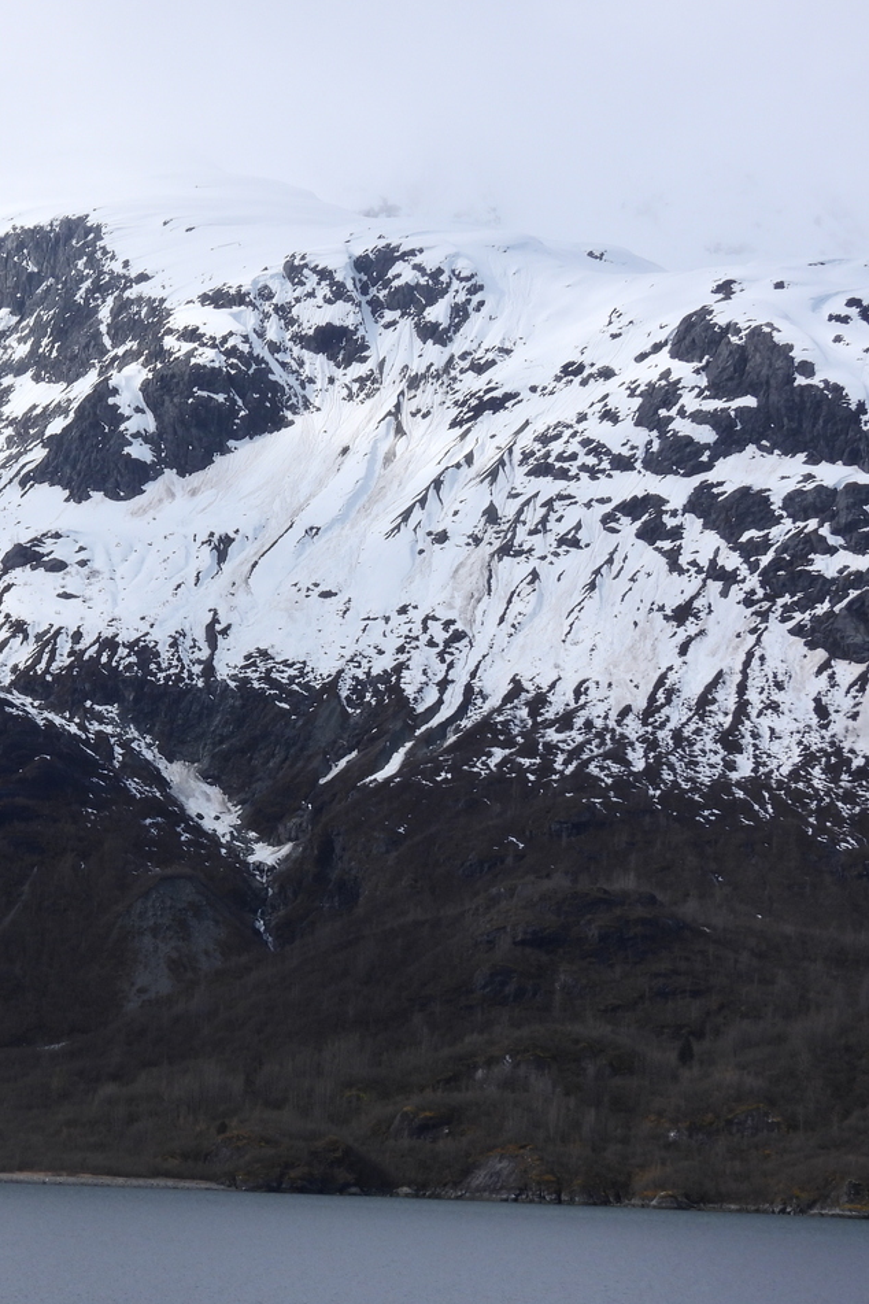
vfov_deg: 17.2
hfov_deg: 11.4
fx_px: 4308
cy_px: 651
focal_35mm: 119
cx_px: -5
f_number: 4.5
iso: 100
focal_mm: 15.2
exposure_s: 1/2000
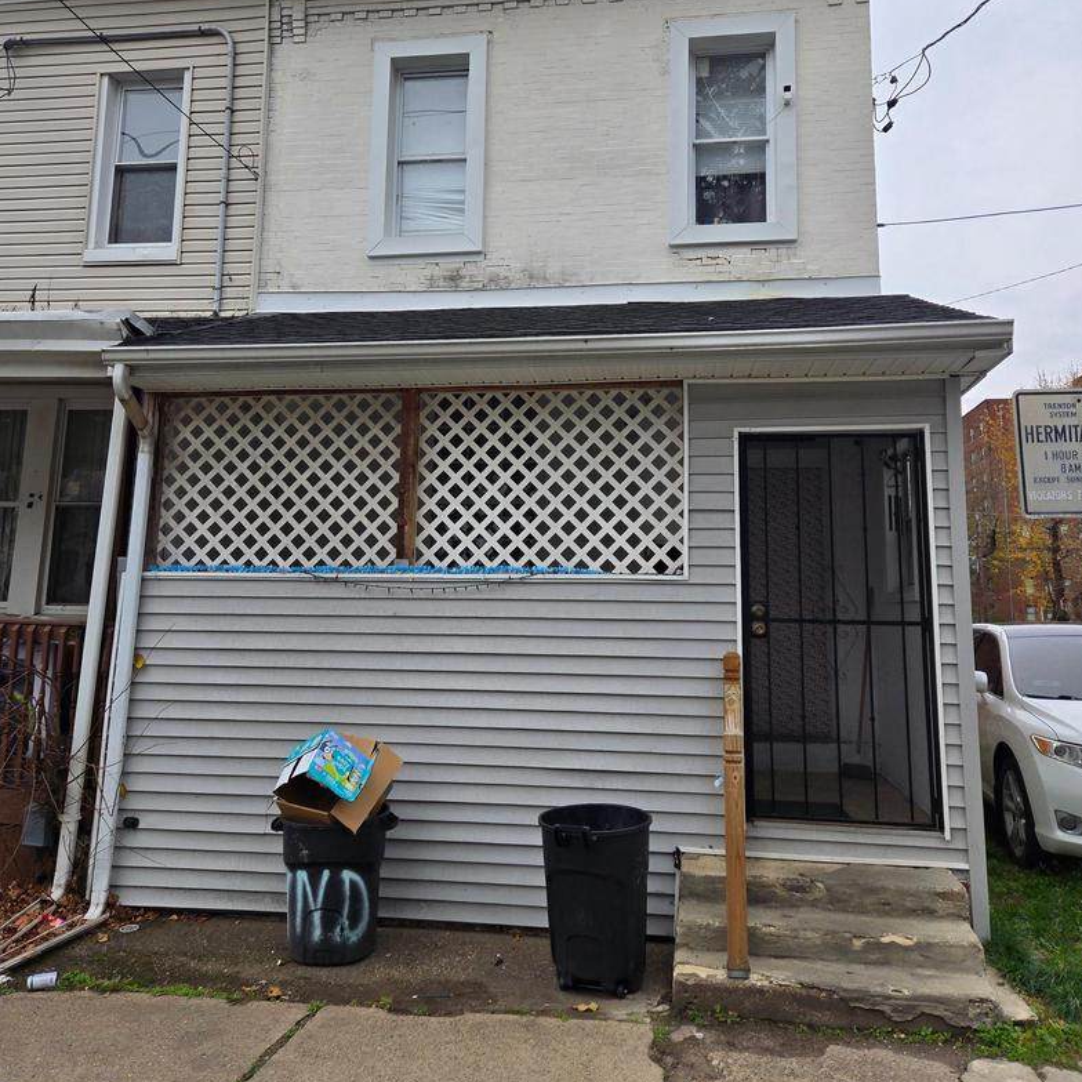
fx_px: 990
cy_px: 442
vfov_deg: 56.9
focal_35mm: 28
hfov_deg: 57.3
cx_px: 535
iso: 25
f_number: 1.8
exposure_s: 1/654
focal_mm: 5.4
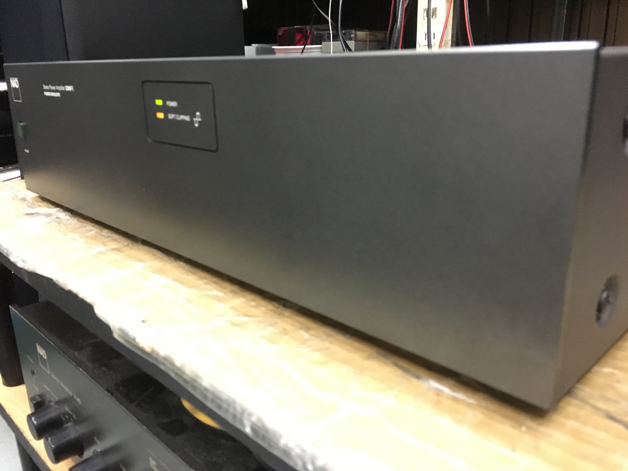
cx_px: 314
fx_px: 526
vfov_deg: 48.2
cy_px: 236
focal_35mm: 29
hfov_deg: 61.7
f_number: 2.2
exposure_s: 1/17
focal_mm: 4.15
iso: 320
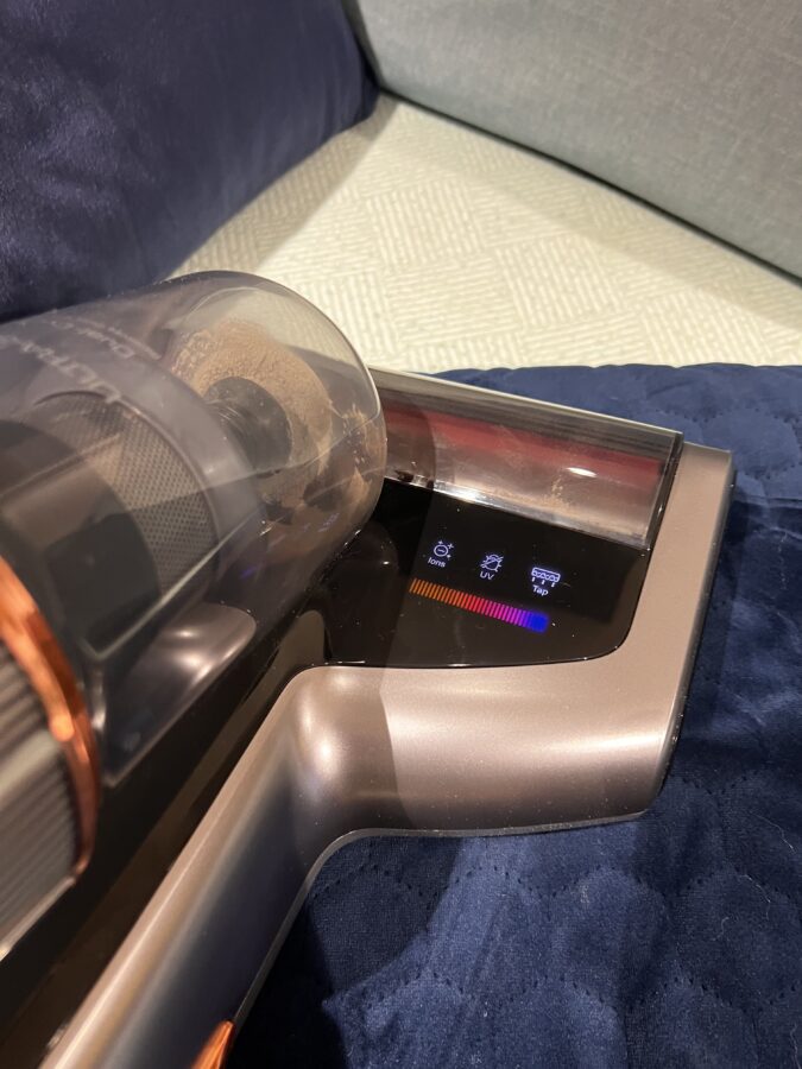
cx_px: 401
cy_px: 534
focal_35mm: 26
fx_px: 803
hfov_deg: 53.1
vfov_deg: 67.3
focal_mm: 5.7
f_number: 1.5
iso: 200
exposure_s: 1/50
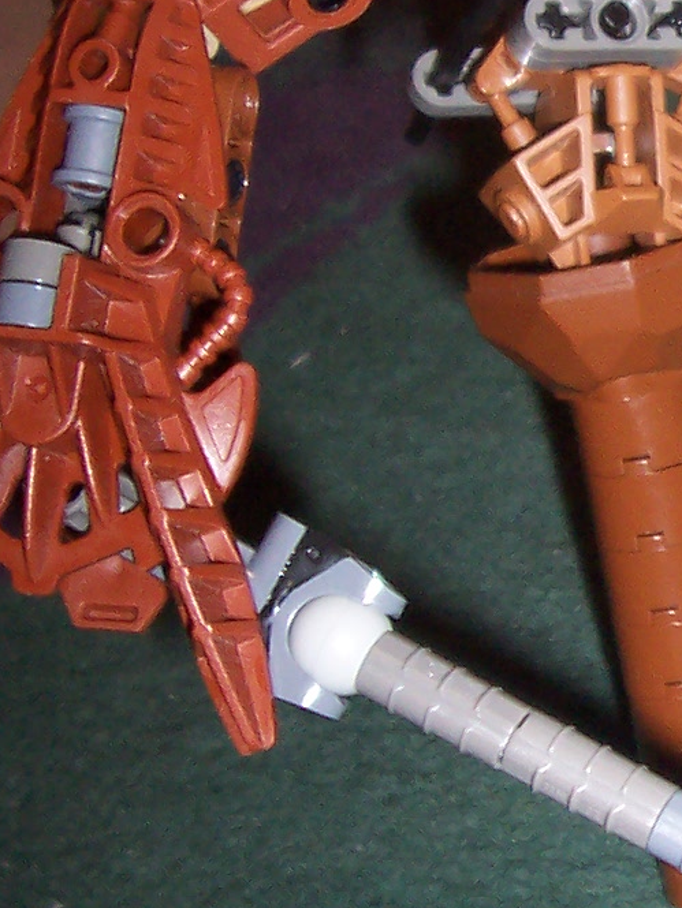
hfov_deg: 12.5
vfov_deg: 17.4
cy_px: 344
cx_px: 1031
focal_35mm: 113
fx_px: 2967
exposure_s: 1/60
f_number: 2.8
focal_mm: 5.6
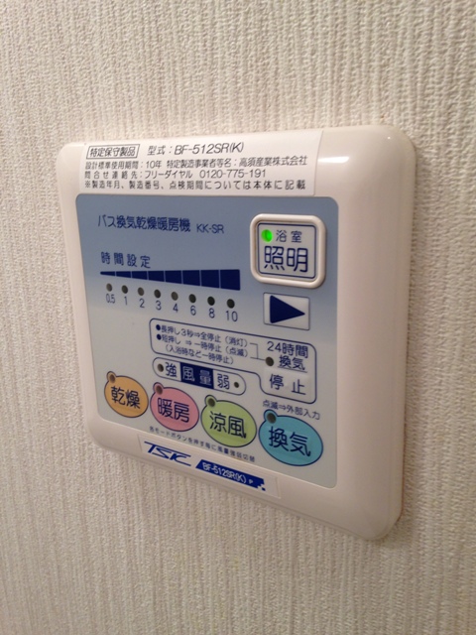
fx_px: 605
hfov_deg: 42.9
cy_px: 318
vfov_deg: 55.4
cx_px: 238
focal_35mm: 33
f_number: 2.4
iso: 50
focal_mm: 4.12
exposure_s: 1/40
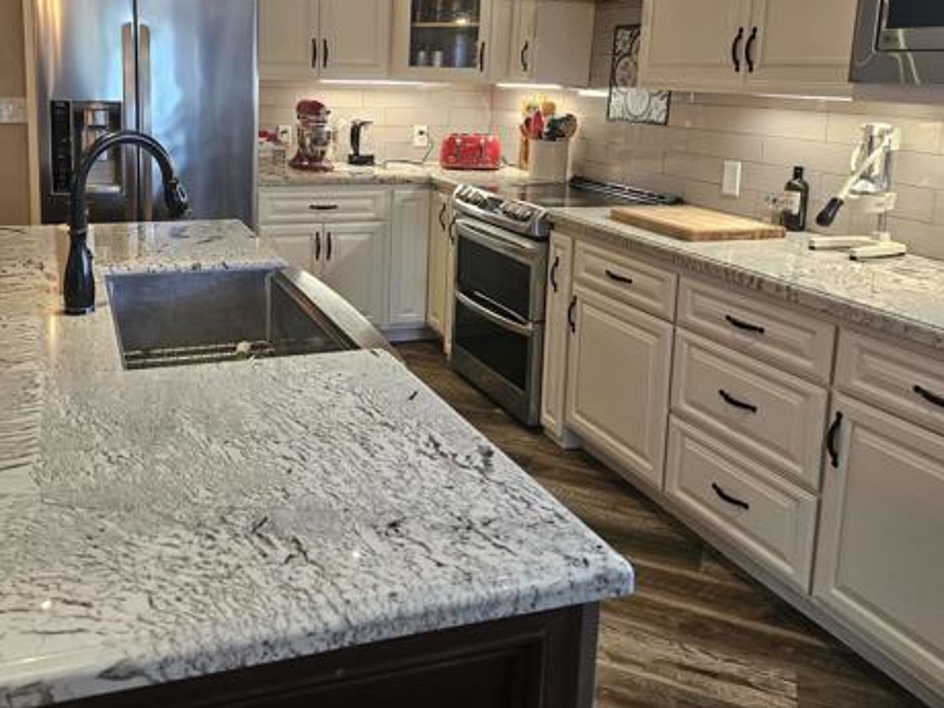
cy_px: 224
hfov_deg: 56.2
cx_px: 357
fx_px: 873
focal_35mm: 32
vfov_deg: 43.4
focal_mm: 5.4
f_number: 1.8
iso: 250
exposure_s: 1/120
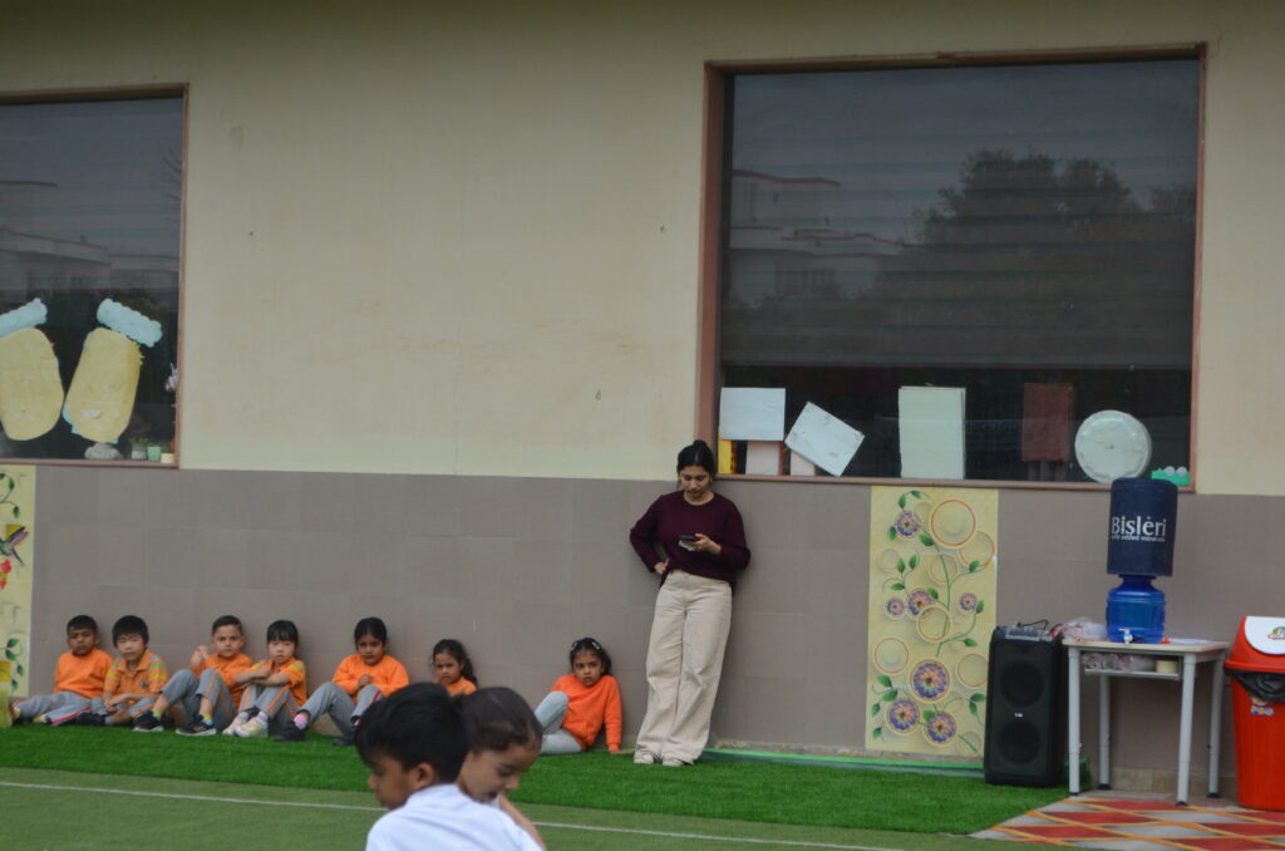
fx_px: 2938
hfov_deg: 24.7
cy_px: 426
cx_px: 642
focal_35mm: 82
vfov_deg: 16.5
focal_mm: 55
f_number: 5.6
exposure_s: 1/1000
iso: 560
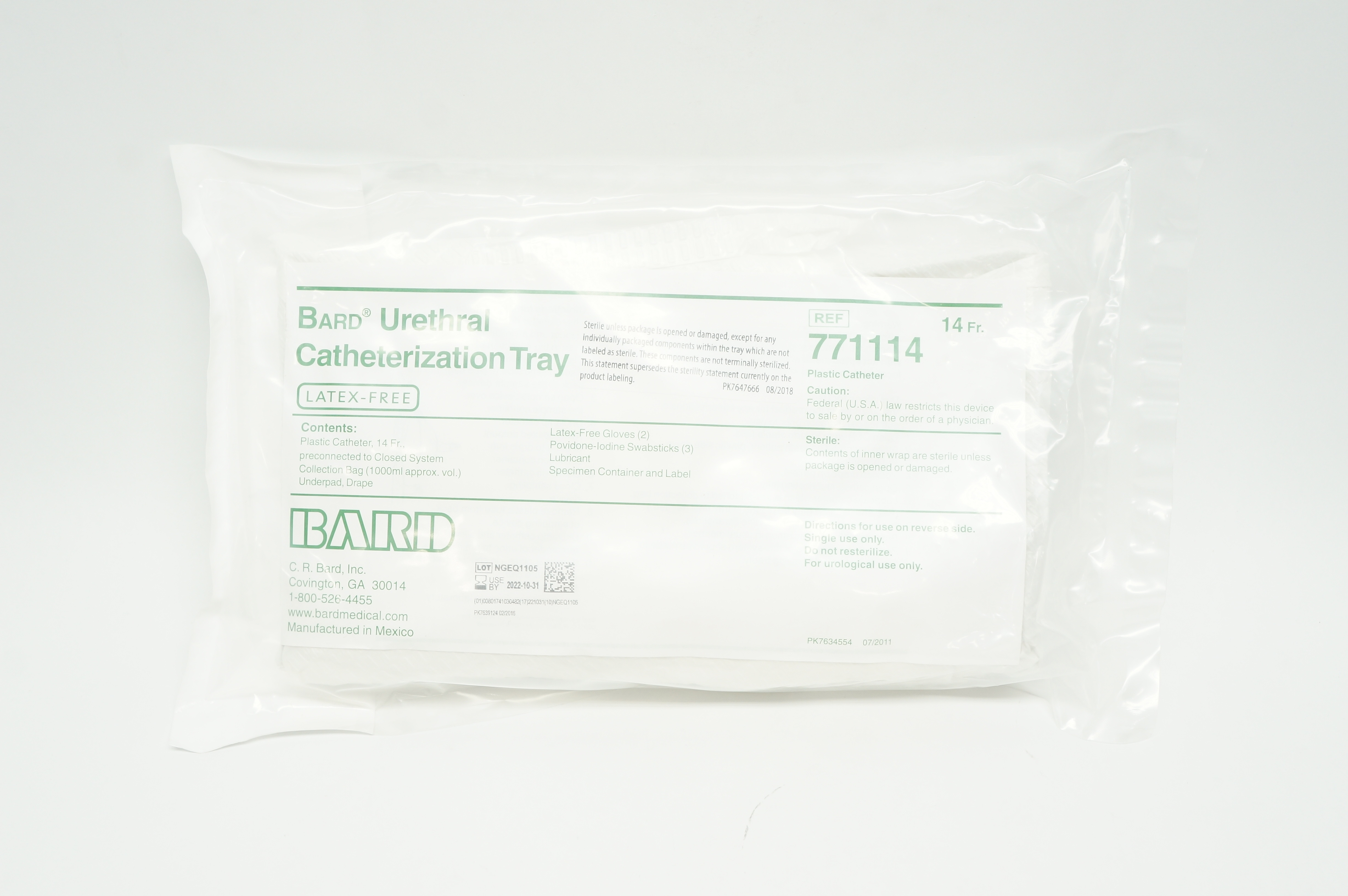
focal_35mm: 38
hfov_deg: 51.3
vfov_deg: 35.4
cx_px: 674
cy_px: 448
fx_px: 1403
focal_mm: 25
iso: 400
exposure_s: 1/40
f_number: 8
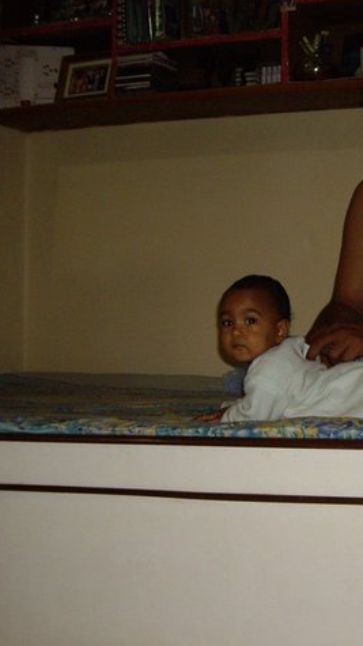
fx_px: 1181
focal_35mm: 69
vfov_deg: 30.6
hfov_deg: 17.0
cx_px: 377
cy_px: 321
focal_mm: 7.6
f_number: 3
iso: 200
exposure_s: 1/50
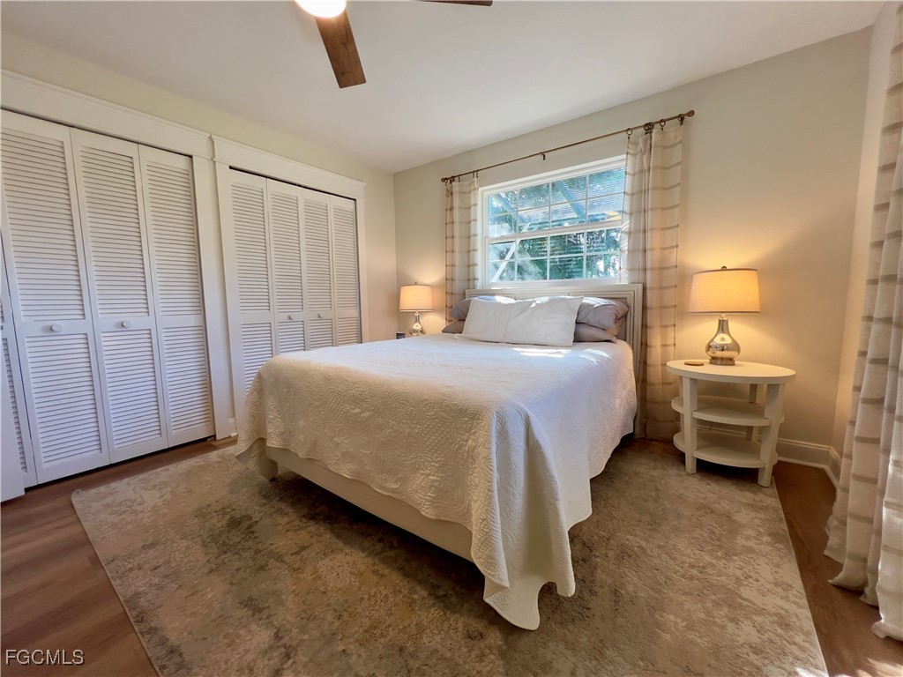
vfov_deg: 89.9
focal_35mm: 13
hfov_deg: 106.2
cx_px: 452
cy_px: 338
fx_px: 339
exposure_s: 1/120
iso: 80
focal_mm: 1.57
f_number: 1.8
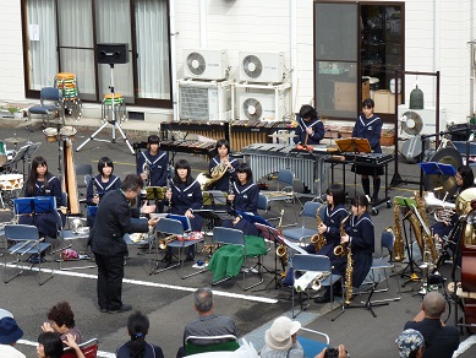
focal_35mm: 113
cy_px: 179
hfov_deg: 17.4
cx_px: 238
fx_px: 1554
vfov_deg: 13.1
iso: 100
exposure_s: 1/200
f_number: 5.1
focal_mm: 20.2
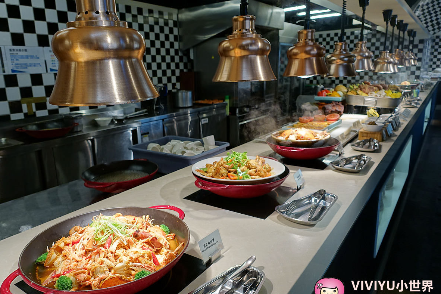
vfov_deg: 49.5
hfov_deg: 69.3
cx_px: 206
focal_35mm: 26
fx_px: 318
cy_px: 150
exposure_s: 1/60
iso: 125
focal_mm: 8.8
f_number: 2.8
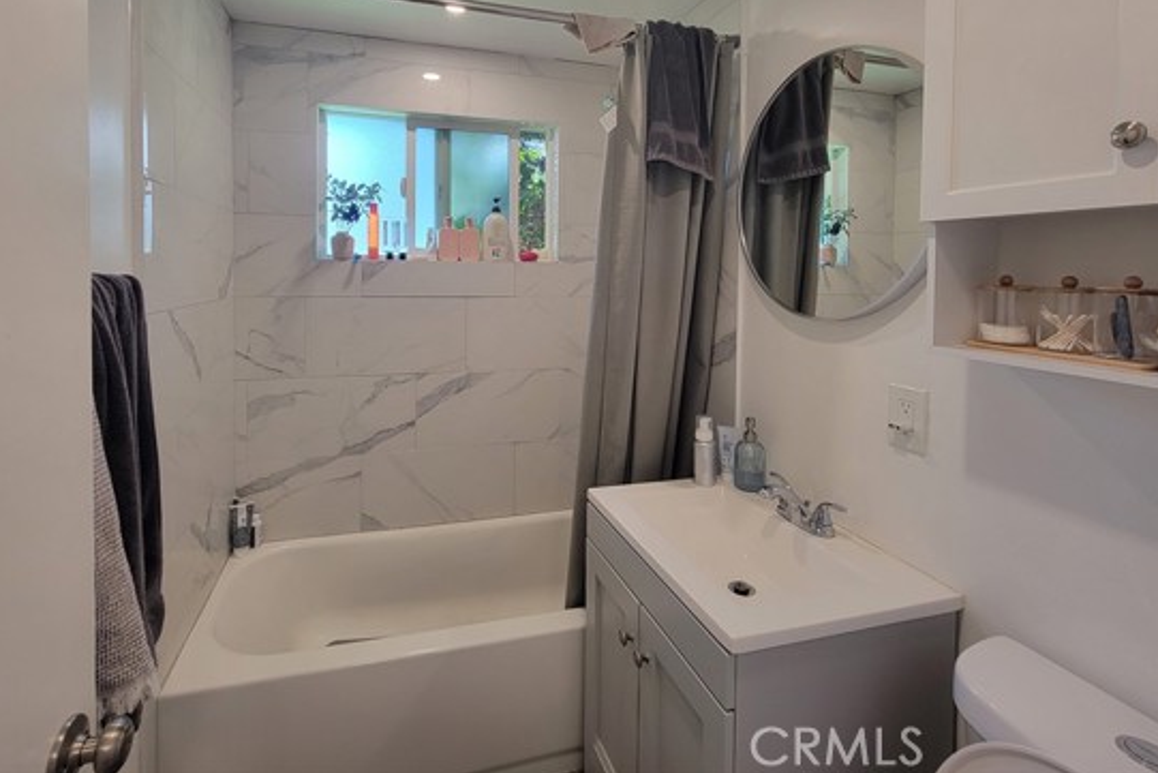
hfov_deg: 96.4
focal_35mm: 16
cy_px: 263
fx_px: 515
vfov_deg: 71.8
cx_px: 524
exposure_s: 1/60
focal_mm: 2.2
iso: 125
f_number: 2.2
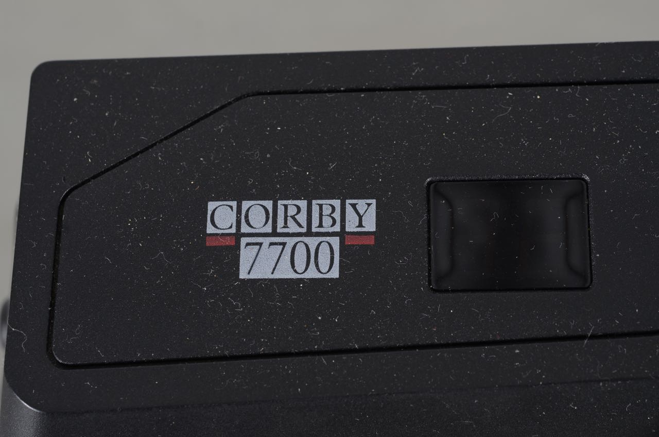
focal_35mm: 90
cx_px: 330
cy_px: 218
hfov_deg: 22.7
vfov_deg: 15.1
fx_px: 1644
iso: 100
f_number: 8
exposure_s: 1/125
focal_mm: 60
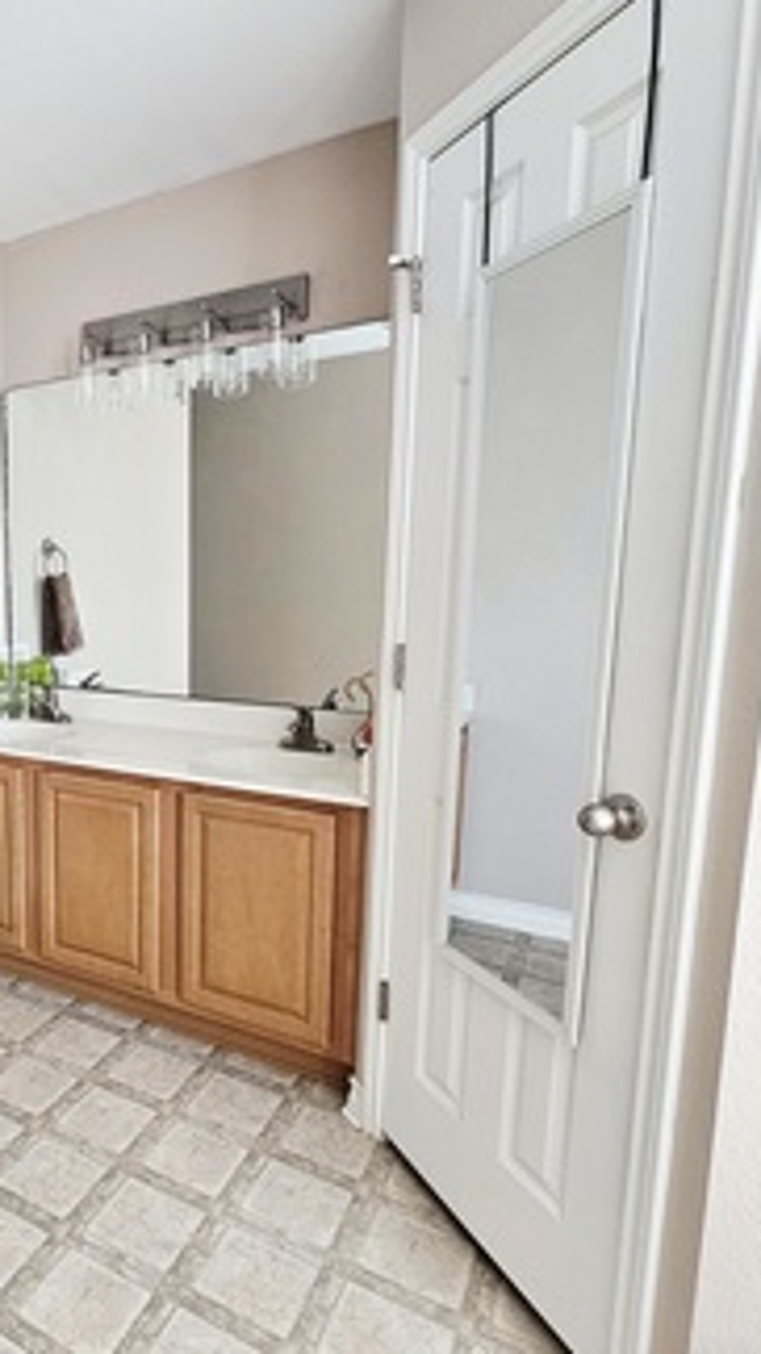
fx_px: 754
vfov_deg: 83.9
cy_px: 690
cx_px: 25
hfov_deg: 46.2
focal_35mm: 21
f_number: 2.2
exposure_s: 1/60.2
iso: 160
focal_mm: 2.2
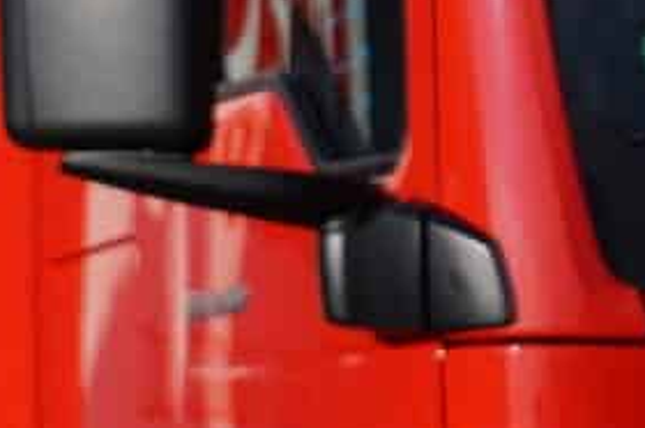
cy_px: 534
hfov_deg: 6.5
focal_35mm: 309
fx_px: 5530
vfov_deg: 4.4
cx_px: -472
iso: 250
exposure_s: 1/8000
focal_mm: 30
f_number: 2.8
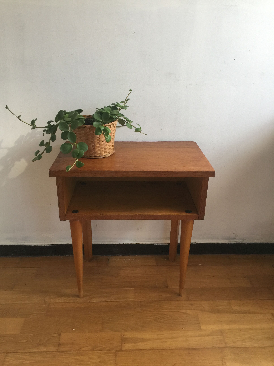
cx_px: 137
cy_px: 183
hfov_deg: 48.2
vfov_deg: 61.7
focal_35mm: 29
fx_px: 306
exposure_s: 1/17
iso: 40
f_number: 2.2
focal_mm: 4.15
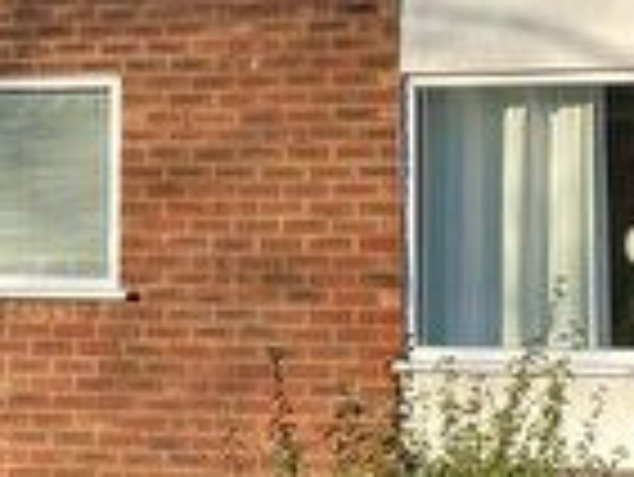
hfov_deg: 15.2
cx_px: 189
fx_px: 2365
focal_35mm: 129
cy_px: 97
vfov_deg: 11.5
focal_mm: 4.25
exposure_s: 1/949
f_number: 1.8
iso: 32
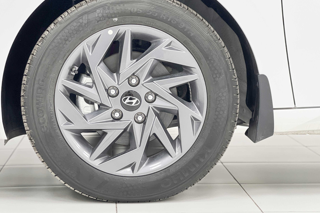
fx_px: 853
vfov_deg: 14.2
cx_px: 128
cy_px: 100
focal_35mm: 96
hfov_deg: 21.2
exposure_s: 1/120
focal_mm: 9
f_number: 2.8
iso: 80
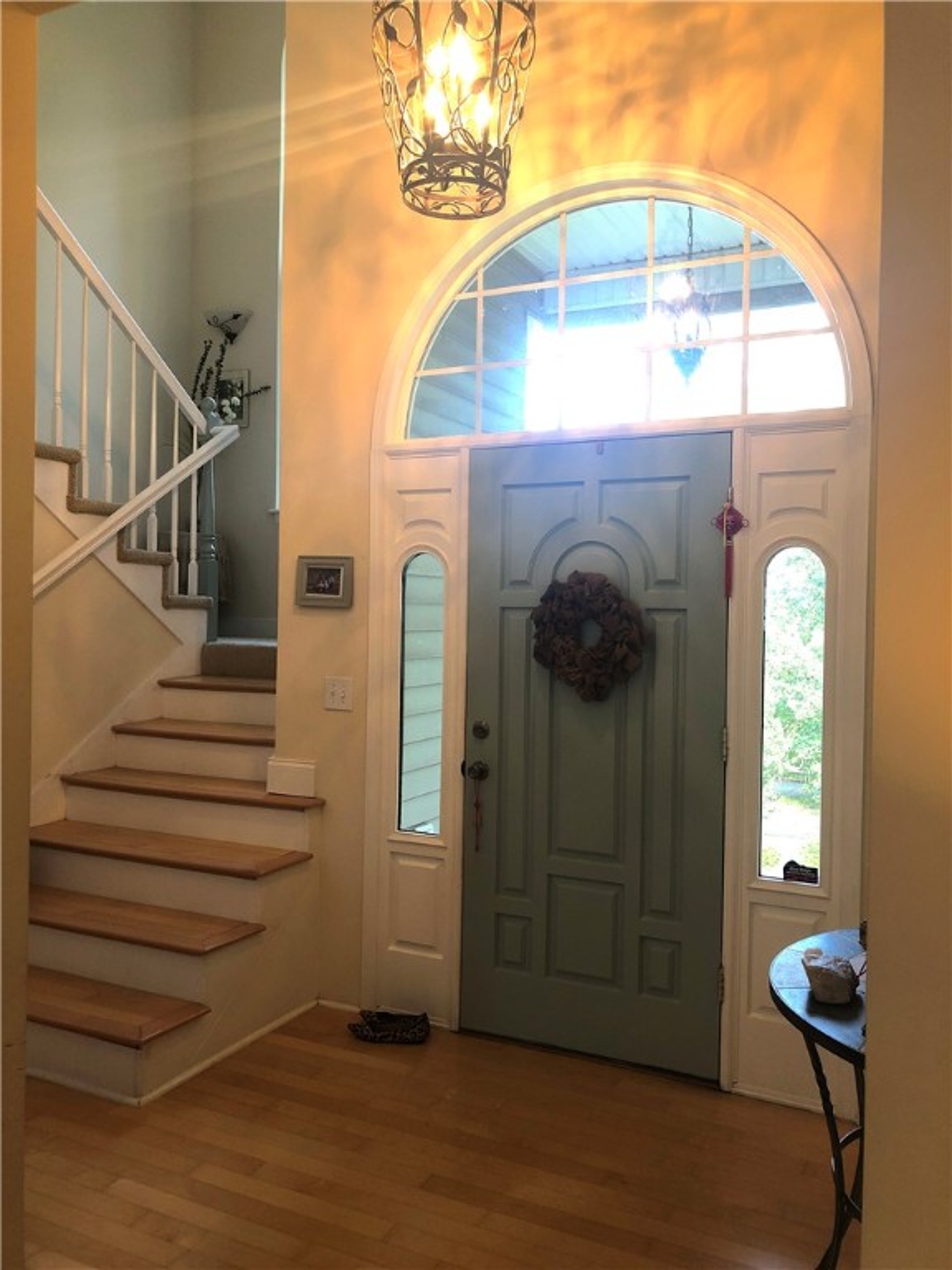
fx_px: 1027
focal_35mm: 28
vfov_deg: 63.4
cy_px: 635
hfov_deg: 49.7
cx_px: 476
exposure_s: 1/30
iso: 32
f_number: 1.8
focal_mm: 3.99
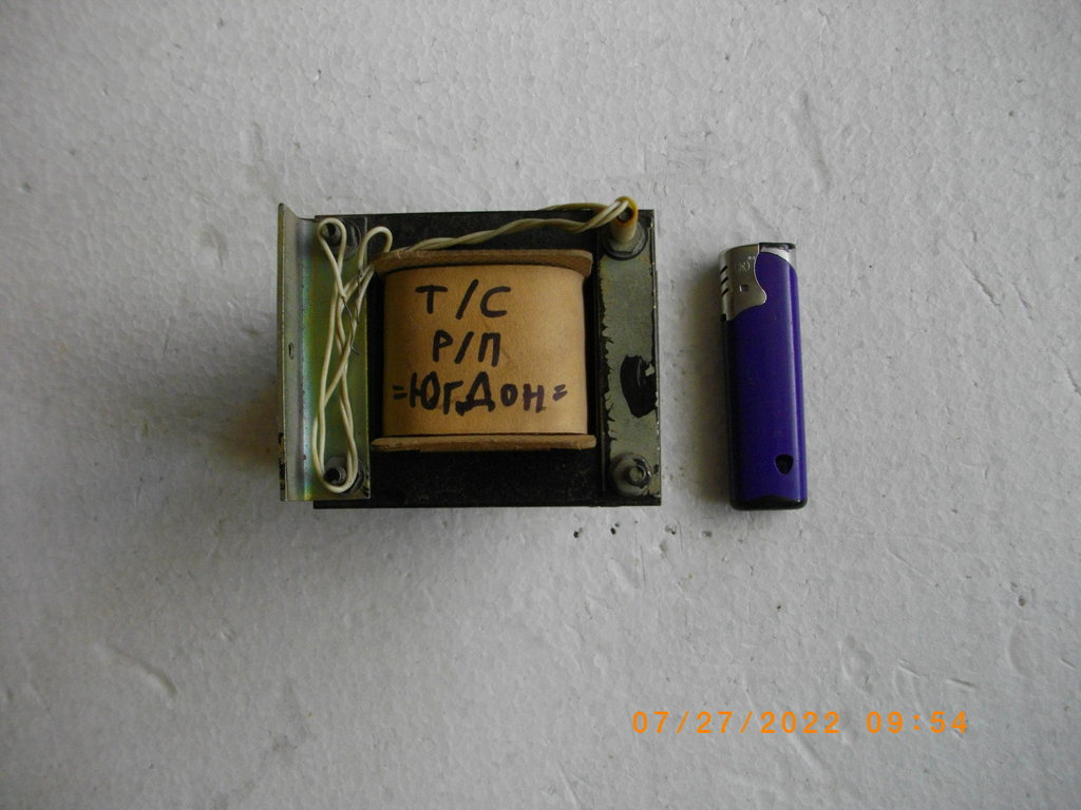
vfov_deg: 44.2
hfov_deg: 56.8
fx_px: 999
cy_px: 405
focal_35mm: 32
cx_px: 540
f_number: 2.9
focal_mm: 5.7
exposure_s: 1/60
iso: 200
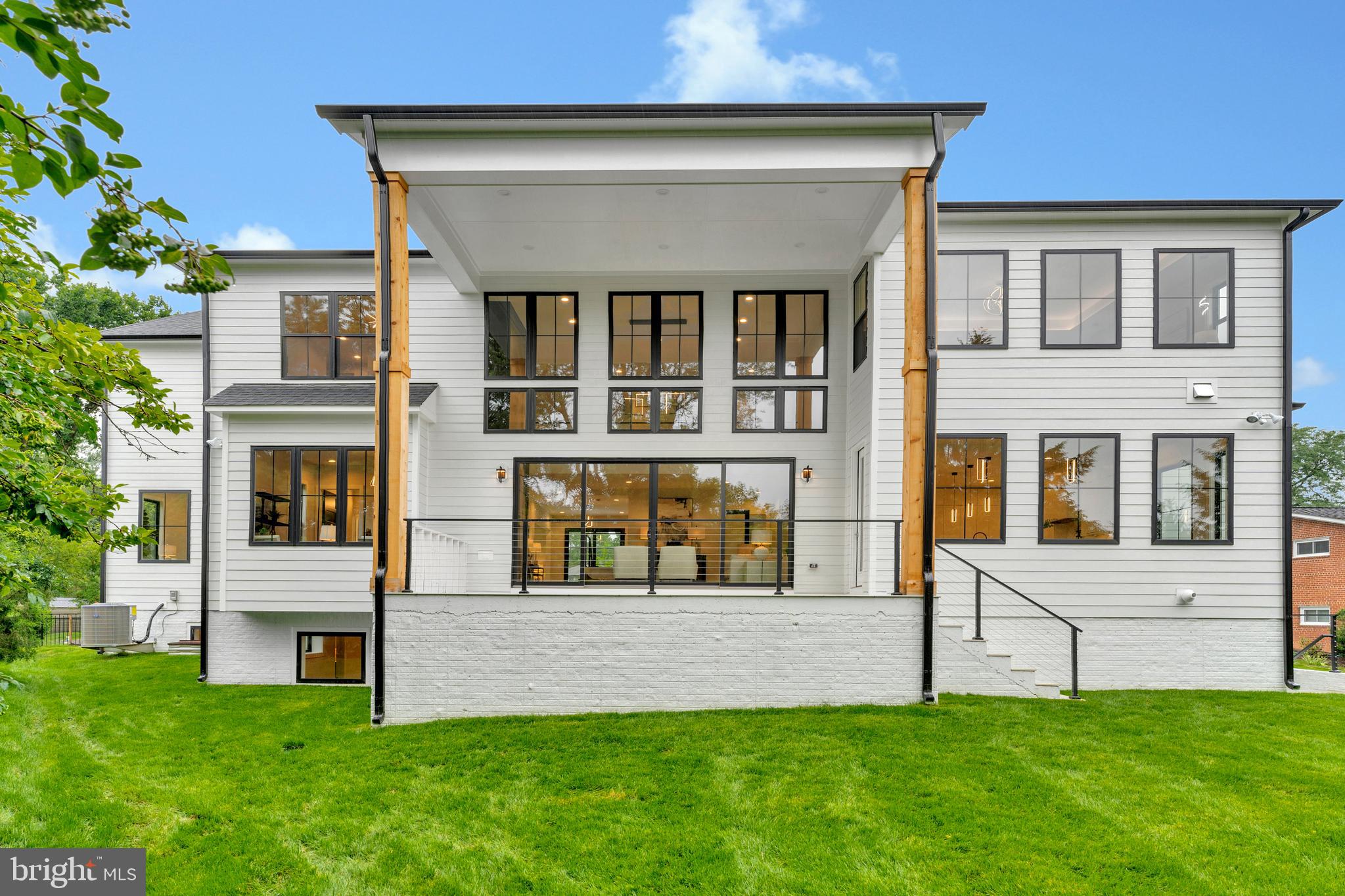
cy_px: 448
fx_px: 736
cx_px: 672
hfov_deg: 84.8
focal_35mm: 20
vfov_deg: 62.7
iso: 100
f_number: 8
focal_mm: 19.7
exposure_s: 1/40
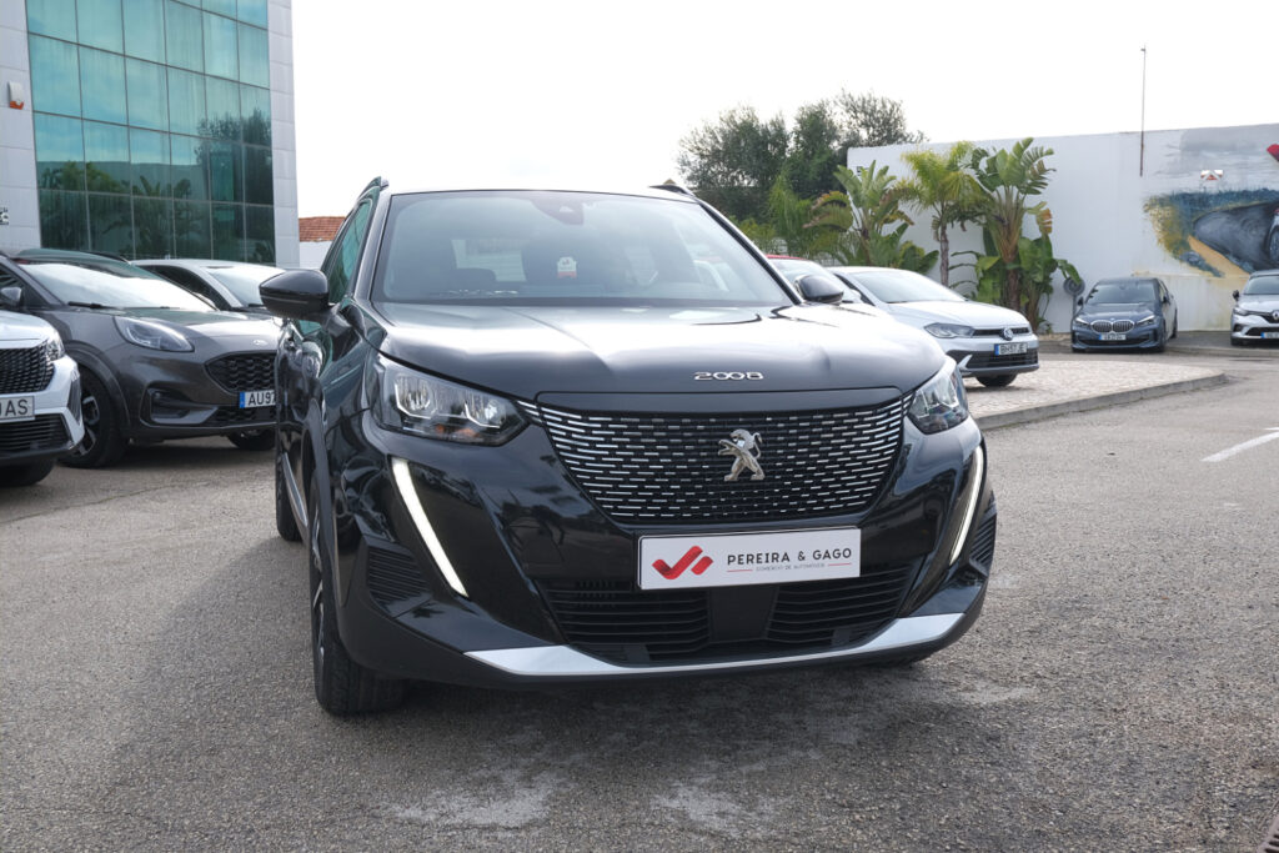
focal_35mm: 36
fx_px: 1279
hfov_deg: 53.1
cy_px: 426
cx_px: 640
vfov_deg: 36.9
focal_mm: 24.2
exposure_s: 1/80
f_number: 9
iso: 160
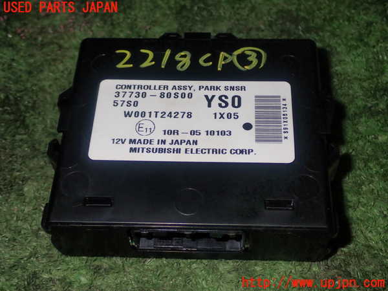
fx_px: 560
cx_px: 194
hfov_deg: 38.2
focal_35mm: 50
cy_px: 146
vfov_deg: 29.1
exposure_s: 1/50
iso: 200
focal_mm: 9.01
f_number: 9
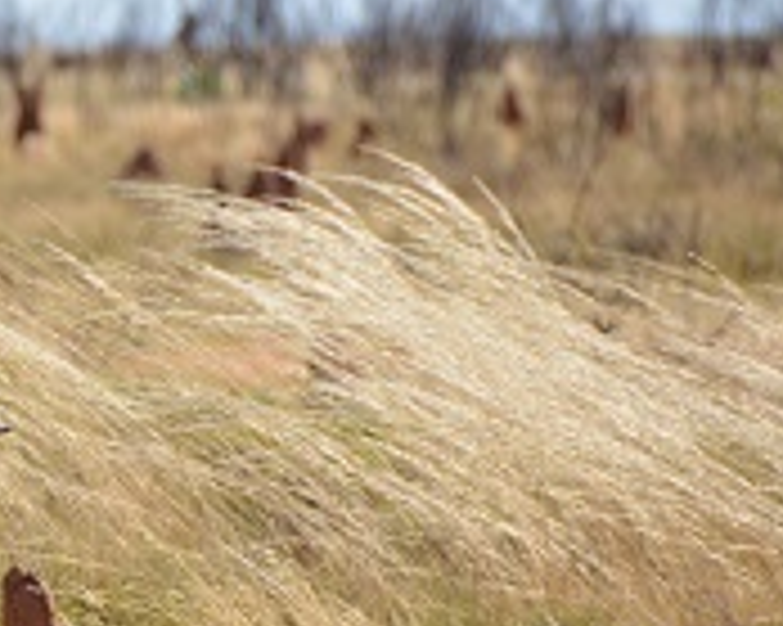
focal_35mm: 808
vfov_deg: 1.9
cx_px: -288
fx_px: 18714
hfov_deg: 2.4
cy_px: 552
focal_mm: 200
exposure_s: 1/1250
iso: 400
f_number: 5.6
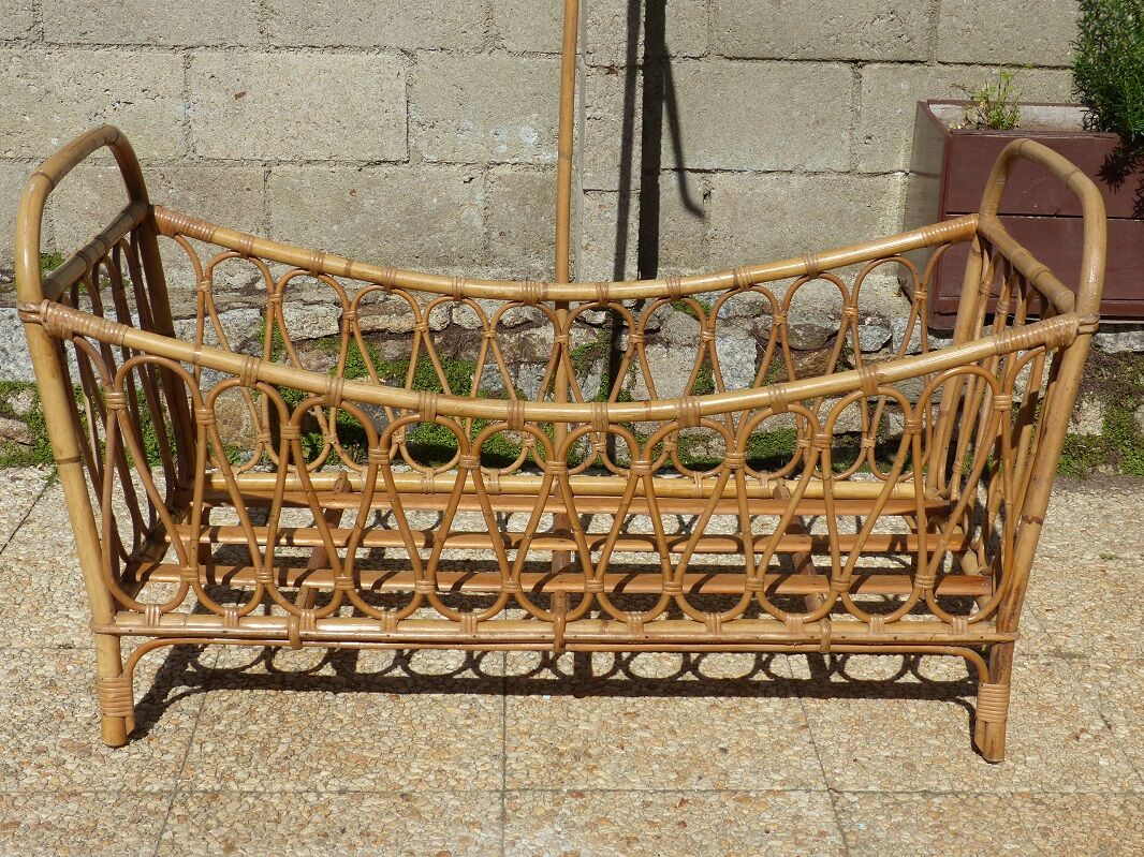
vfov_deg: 26.1
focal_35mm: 56
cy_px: 428
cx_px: 572
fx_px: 1850
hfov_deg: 34.4
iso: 100
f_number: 4
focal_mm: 10.1
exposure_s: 1/2000
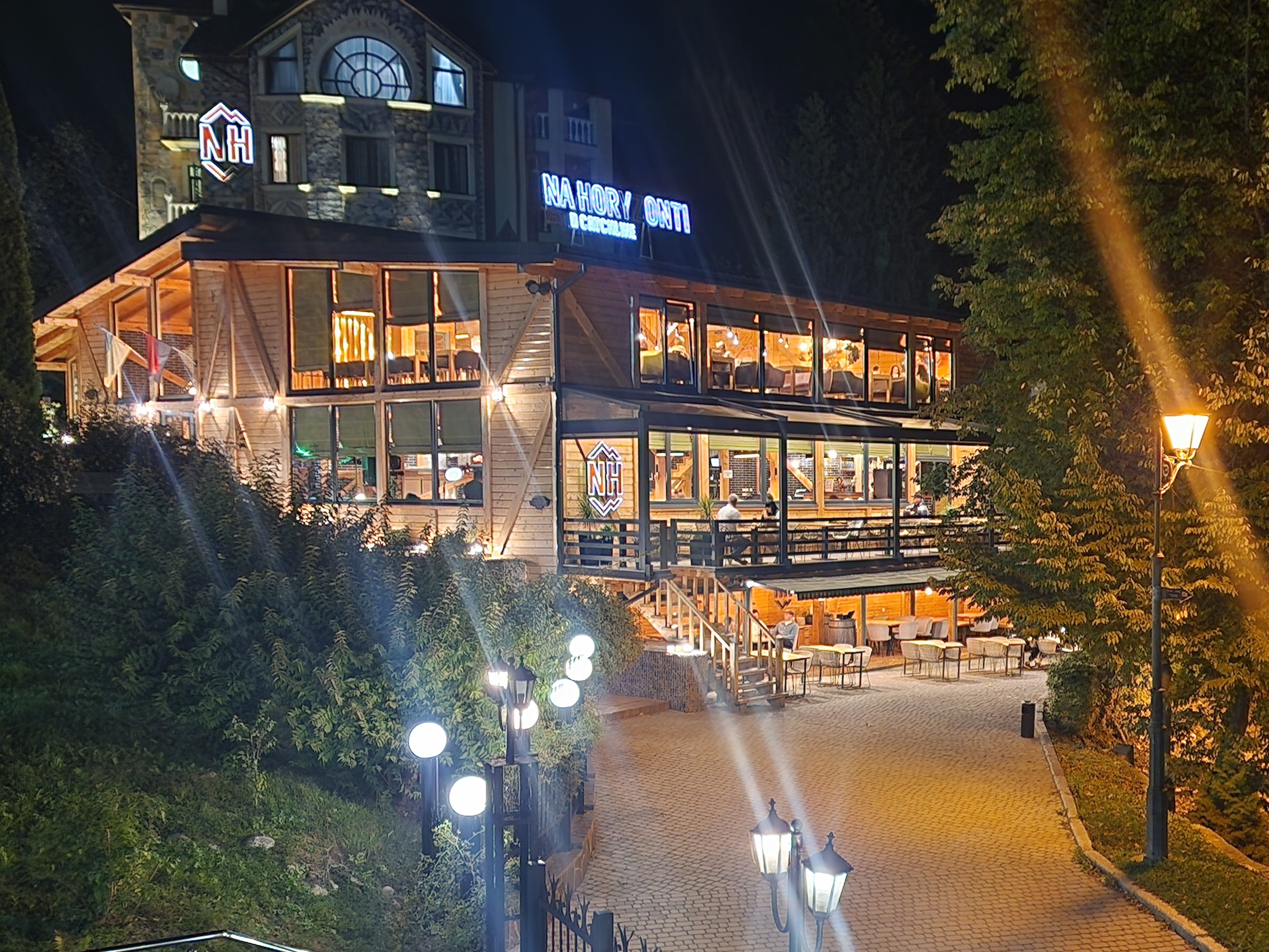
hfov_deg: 73.9
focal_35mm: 23
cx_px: 634
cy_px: 476
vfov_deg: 58.9
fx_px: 843
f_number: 1.8
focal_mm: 6.4
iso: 1000
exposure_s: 1/13
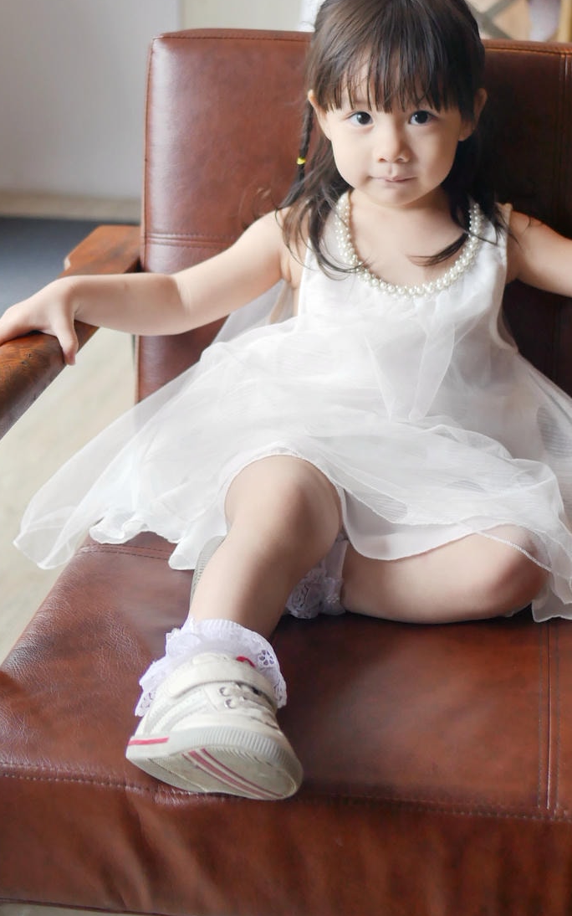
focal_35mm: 62
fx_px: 1546
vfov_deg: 32.5
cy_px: 262
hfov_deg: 20.9
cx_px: 345
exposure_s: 1/400
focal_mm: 20
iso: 200
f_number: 1.7
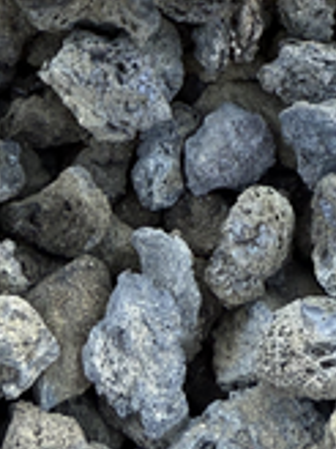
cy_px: -44
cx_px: 251
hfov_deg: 19.5
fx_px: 971
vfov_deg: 24.3
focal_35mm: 75
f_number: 2.2
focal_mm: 2.22
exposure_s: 1/99
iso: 64
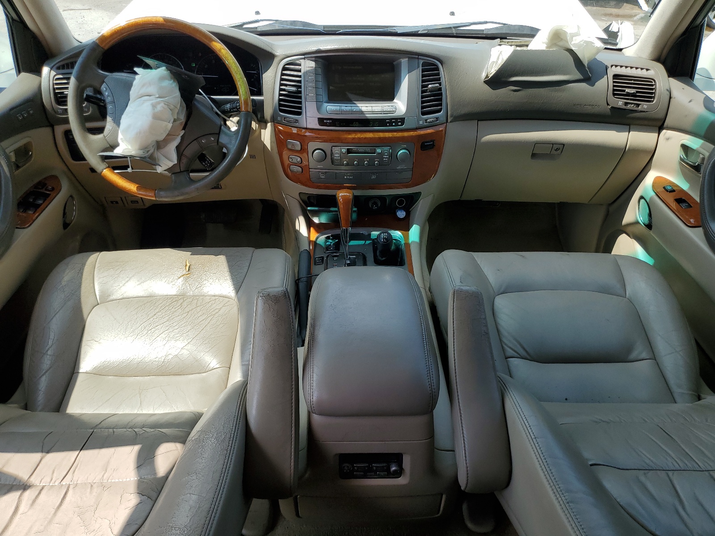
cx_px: 358
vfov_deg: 53.1
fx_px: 537
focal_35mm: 26
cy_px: 268
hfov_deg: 67.3
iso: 50
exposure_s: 1/1429
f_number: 1.5
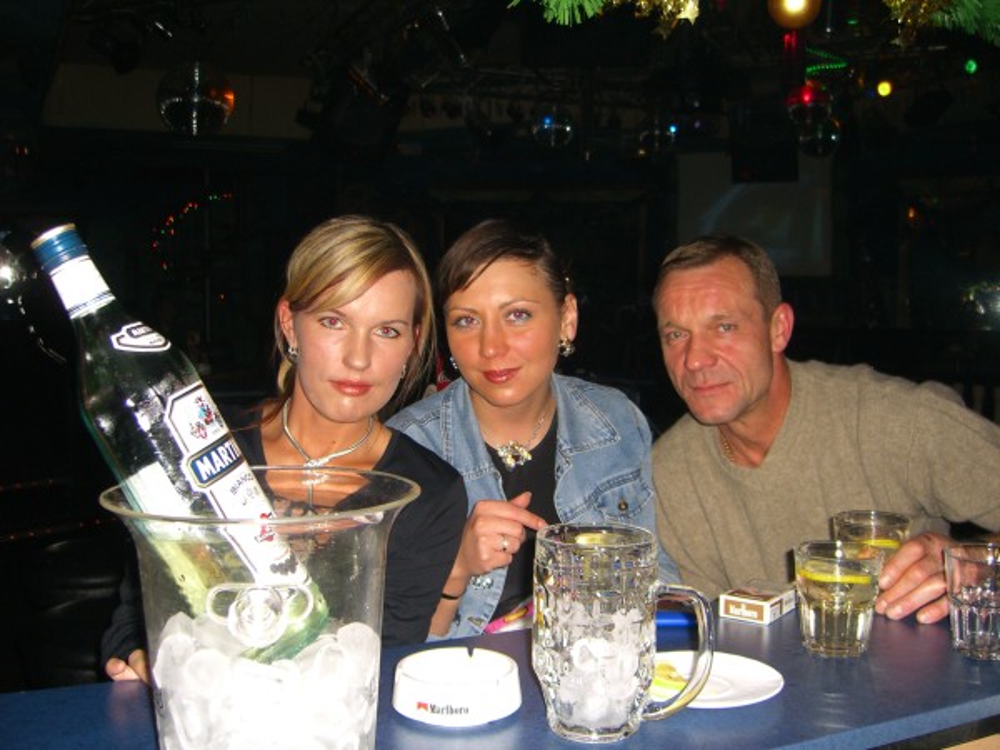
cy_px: 375
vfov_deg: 37.7
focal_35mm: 38
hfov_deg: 49.0
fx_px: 1098
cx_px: 500
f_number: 2.8
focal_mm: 7.9
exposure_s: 1/60
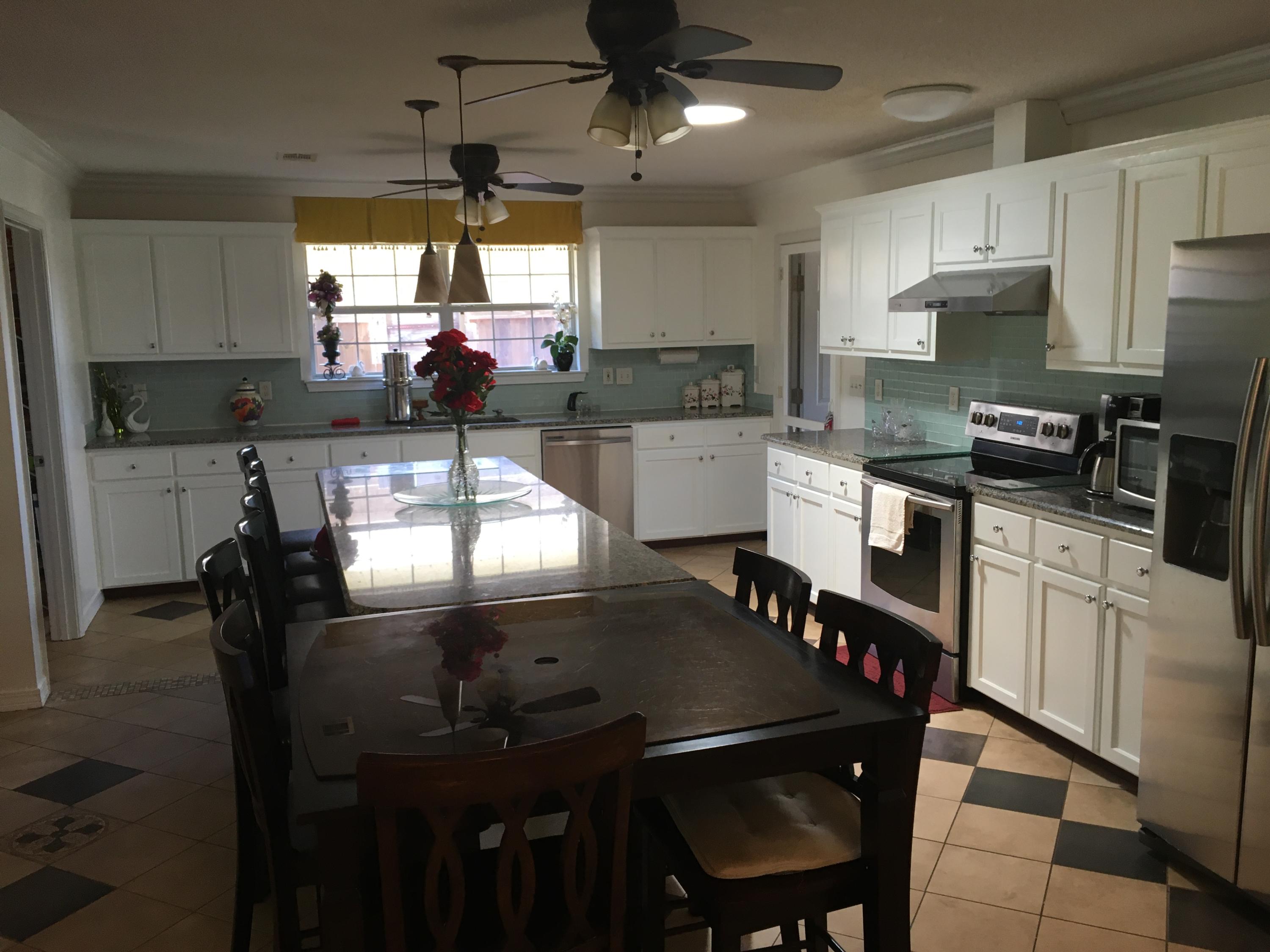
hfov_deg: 61.7
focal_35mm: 29
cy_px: 476
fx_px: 1064
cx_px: 635
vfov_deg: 48.2
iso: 64
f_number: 2.2
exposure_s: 1/30
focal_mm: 4.15
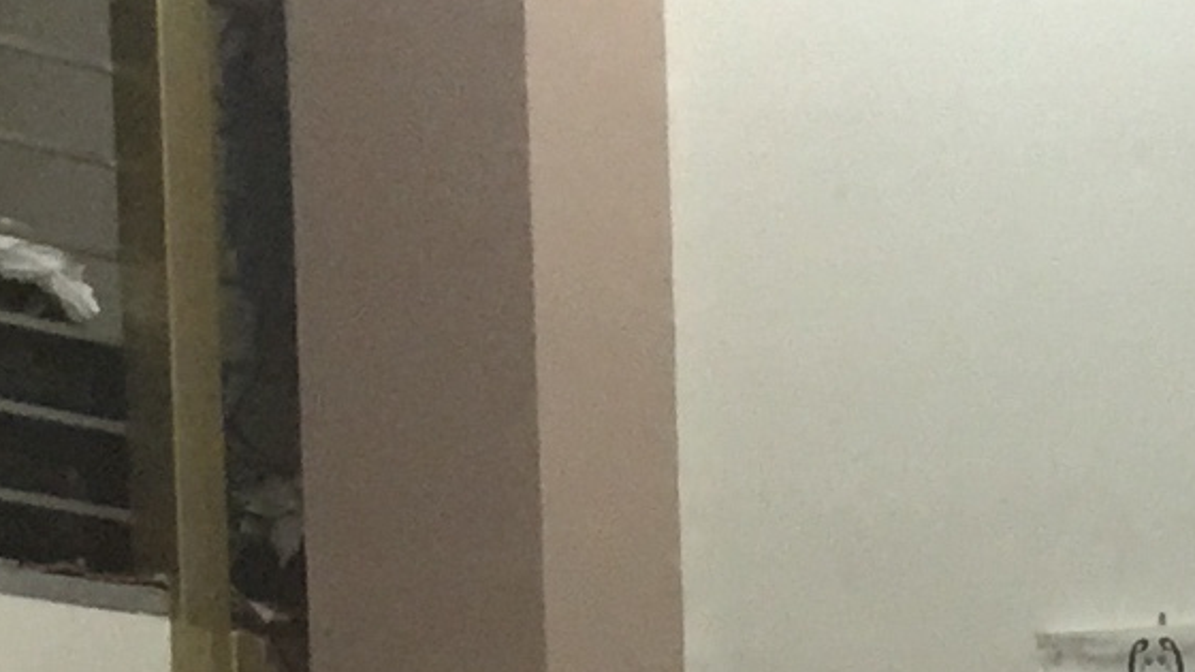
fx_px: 5830
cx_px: 1970
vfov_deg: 6.1
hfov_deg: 11.1
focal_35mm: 184
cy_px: 2080
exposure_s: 1/17
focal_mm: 4.15
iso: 160
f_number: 2.2
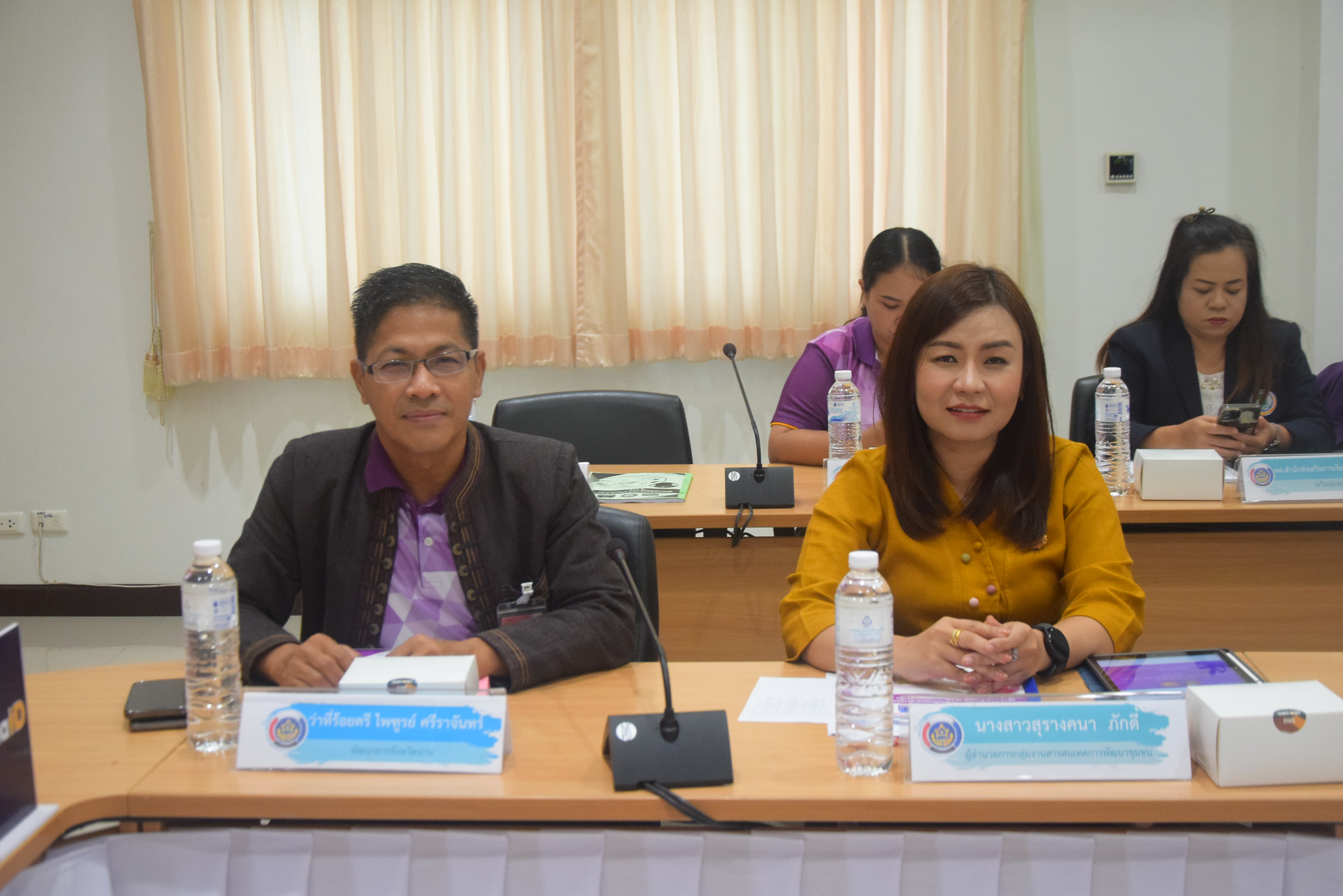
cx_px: 672
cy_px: 448
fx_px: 1903
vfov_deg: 26.5
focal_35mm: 51
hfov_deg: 38.9
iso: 2000
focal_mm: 34
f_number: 5
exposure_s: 1/80
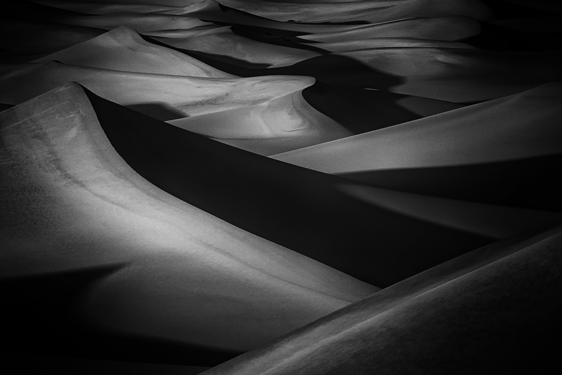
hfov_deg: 5.2
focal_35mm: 400
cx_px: 281
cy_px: 188
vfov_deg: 3.4
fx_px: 6245
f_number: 11
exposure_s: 1/160
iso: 100
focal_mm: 400
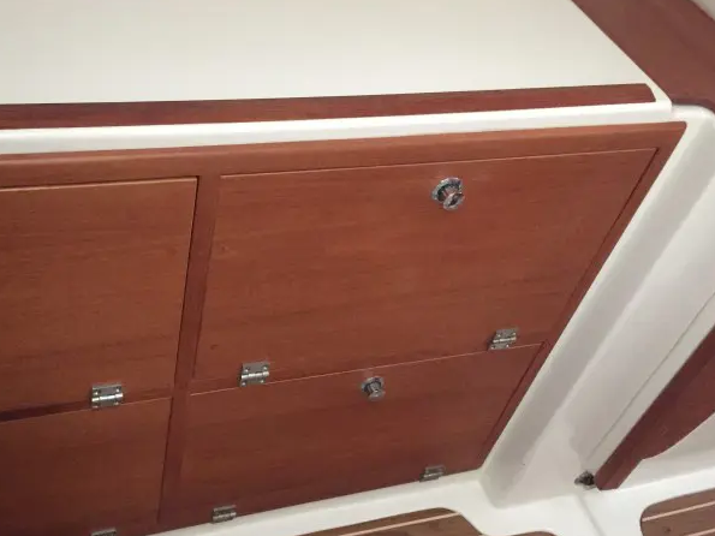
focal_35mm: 39
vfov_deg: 36.8
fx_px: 805
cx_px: 285
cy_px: 296
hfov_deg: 47.6
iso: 400
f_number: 2.2
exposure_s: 1/15
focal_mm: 4.15
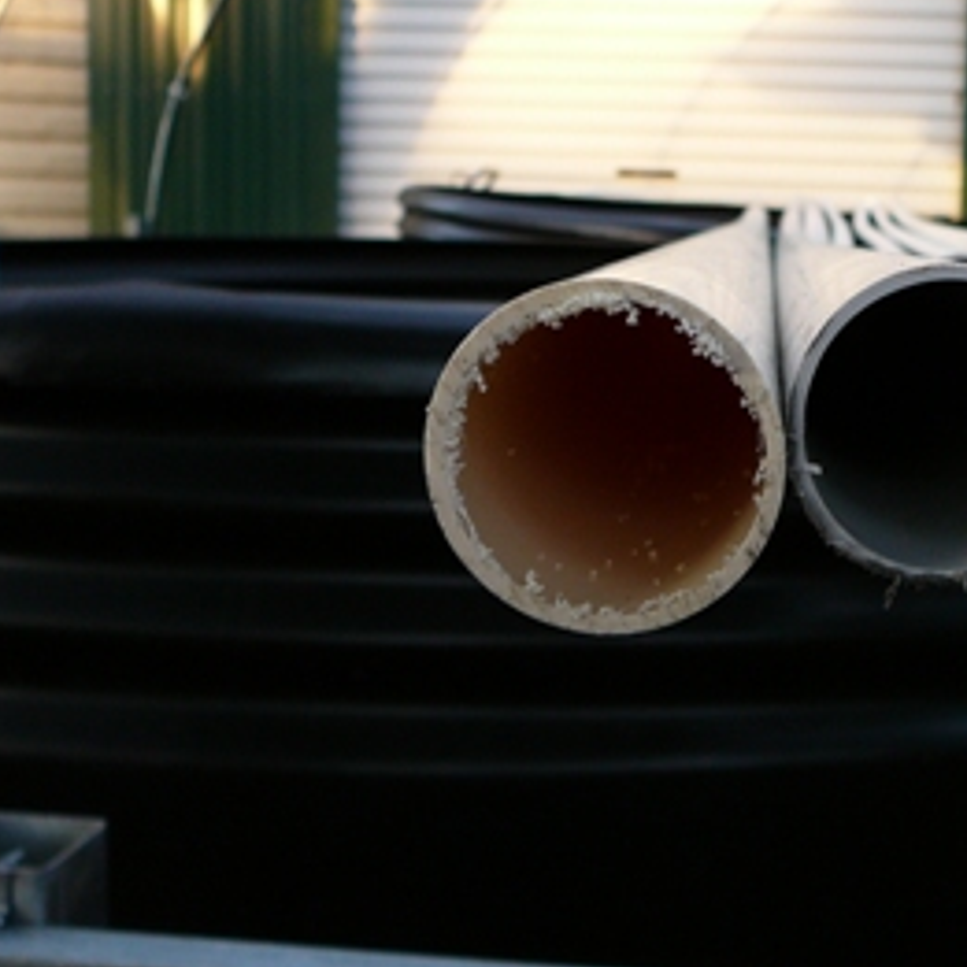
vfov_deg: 32.1
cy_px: 400
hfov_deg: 31.5
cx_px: 748
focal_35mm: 53
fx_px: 1675
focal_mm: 5.2
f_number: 2.8
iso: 100
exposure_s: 1/50
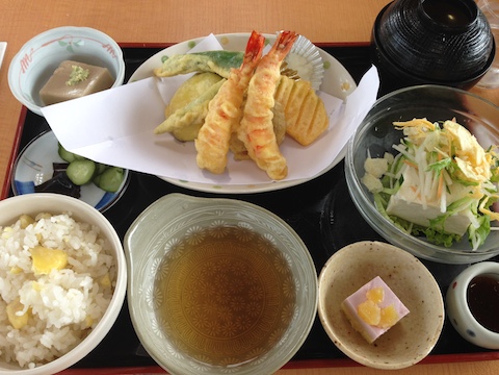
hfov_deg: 55.4
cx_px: 250
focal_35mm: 33
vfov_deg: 42.9
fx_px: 476
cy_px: 188
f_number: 2.4
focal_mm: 4.12
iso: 50
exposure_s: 1/120
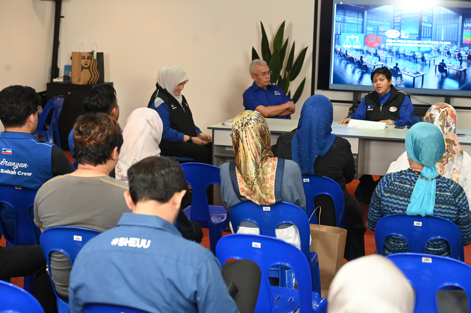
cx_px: 236
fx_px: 915
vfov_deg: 19.4
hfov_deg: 28.9
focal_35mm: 70
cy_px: 156
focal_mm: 70
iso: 4500
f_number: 5
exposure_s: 1/160
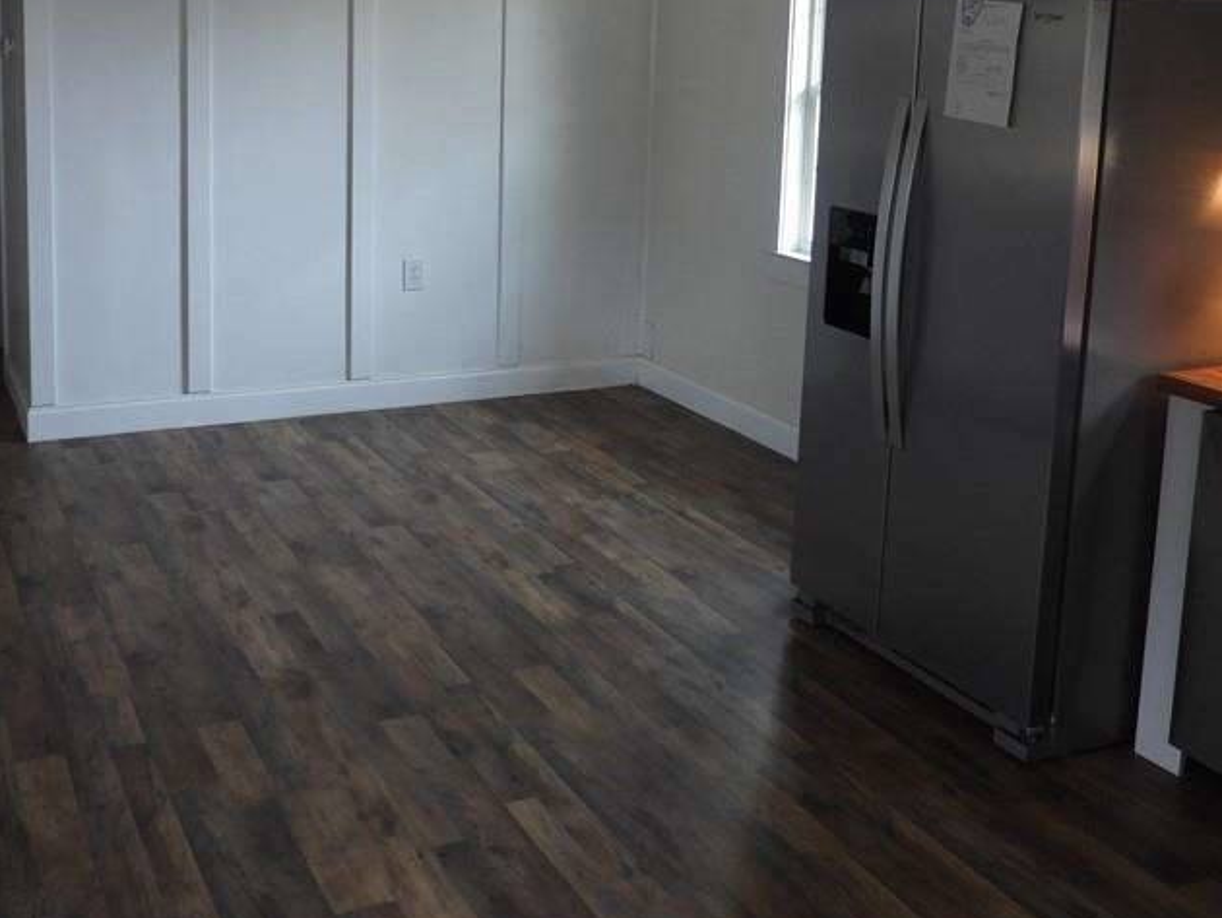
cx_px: 477
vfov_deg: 35.8
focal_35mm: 39
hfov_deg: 47.5
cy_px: 200
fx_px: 1377
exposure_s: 1/30
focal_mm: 4.3
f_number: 2.8
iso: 200
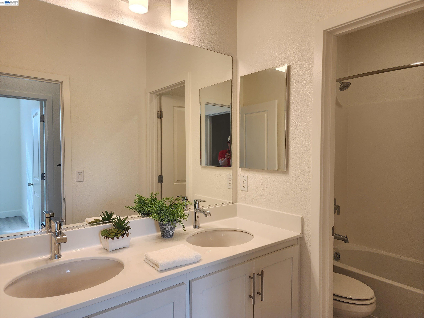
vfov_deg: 58.9
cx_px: 212
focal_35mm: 23
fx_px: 282
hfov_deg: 73.9
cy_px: 159
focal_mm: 6.4
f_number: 1.8
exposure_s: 1/120
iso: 64
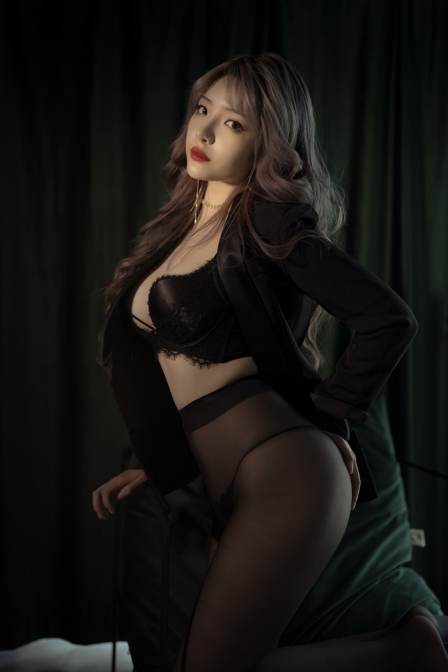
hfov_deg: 37.9
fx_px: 653
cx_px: 224
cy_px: 336
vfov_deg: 54.4
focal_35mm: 35
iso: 160
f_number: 1.6
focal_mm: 35
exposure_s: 1/200
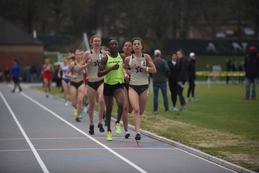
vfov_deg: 6.9
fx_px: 1439
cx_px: 130
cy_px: 86
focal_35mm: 200
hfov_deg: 10.3
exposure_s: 1/1250
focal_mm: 200
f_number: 2.8
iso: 2500
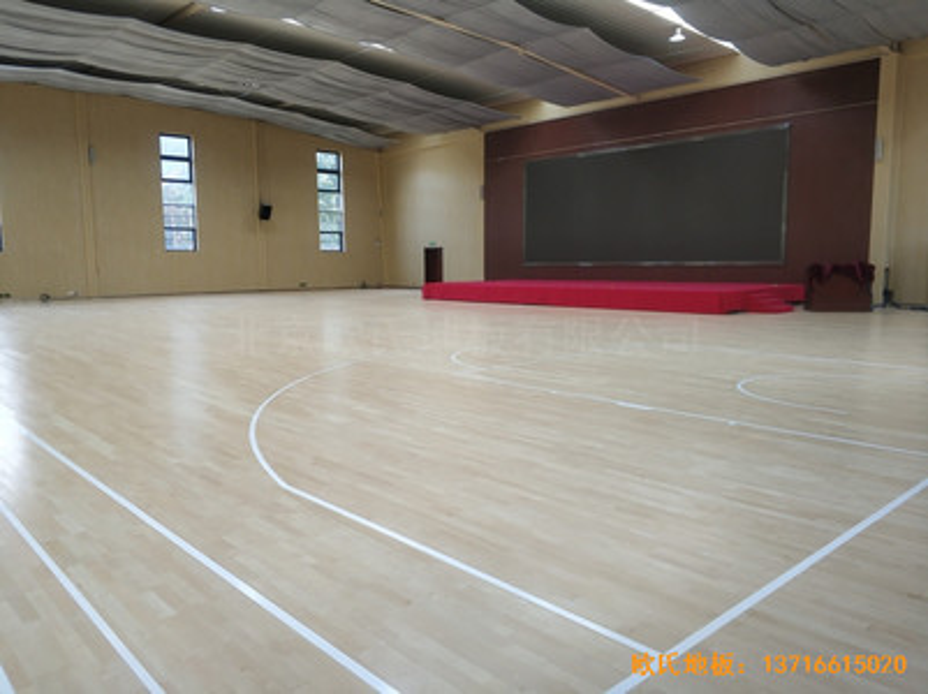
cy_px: 347
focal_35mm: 27
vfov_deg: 51.3
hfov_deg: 65.4
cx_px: 464
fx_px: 723
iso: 222
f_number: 1.8
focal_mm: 3.82
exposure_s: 1/50
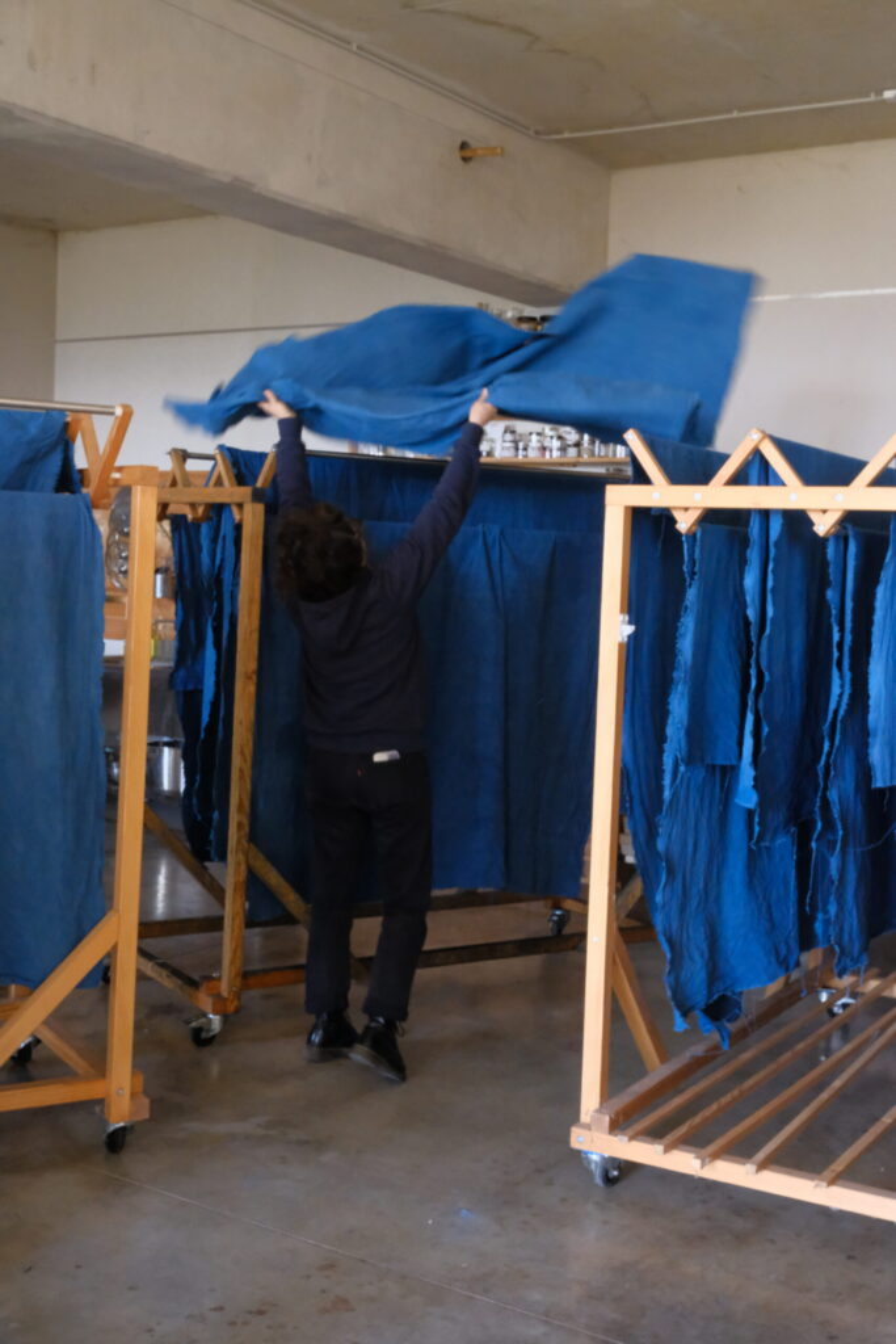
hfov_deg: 32.6
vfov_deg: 47.4
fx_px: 1530
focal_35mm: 41
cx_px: 448
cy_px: 672
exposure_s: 1/50
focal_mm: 27
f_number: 13
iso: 6400
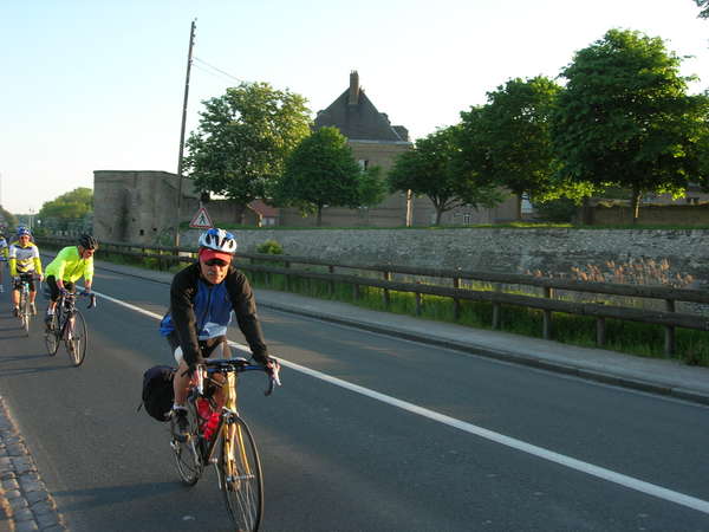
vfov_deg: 37.7
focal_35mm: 38
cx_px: 354
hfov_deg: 49.0
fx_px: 778
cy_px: 266
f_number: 4.8
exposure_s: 1/112
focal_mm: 7.8
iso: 64
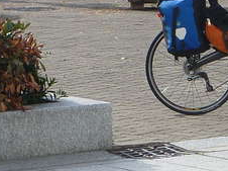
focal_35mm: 266
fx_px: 1750
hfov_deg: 7.4
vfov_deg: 5.6
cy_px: 91
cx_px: 245
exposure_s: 1/400
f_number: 3.9
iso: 80
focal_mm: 9.1
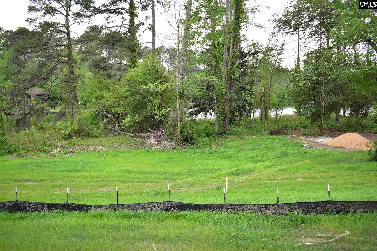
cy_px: 126
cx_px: 188
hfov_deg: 61.9
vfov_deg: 43.6
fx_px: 314
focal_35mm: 30
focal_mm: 20
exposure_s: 1/200
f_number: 4.5
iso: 360
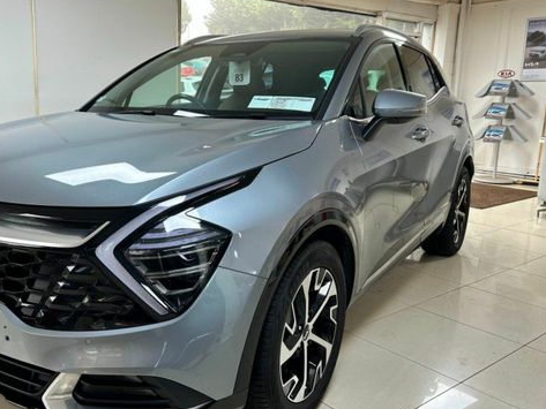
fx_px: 521
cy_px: 195
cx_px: 202
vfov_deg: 43.0
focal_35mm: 33
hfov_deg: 54.7
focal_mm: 5.7
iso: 80
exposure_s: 1/50
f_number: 1.5
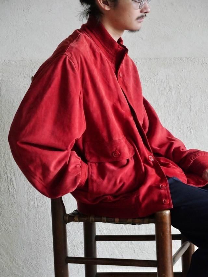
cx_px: 104
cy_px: 138
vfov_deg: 17.6
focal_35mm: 112
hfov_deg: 13.2
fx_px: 897
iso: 3200
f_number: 4
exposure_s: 1/80
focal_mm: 56
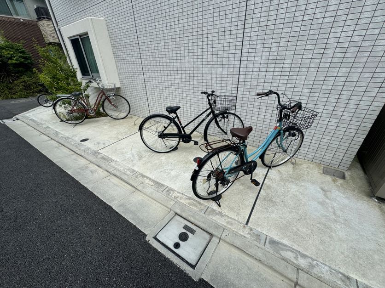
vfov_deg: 85.7
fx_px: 156
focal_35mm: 14
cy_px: 144
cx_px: 192
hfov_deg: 102.1
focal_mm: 2.22
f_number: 2.2
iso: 50
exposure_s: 1/1160
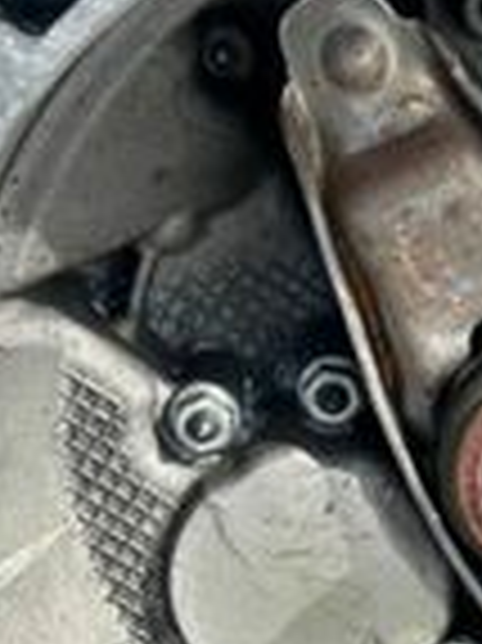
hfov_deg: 14.5
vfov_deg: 19.2
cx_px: 432
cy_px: 554
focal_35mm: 101
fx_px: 1878
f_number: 1.78
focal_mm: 6.86
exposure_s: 1/1393
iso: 80
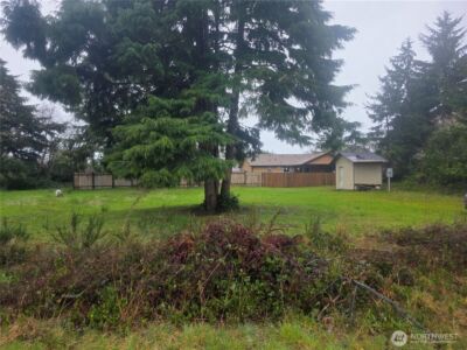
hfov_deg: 73.9
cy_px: 175
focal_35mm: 23
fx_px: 310
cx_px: 234
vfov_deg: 58.9
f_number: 1.7
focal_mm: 6.3
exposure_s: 1/1293
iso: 80
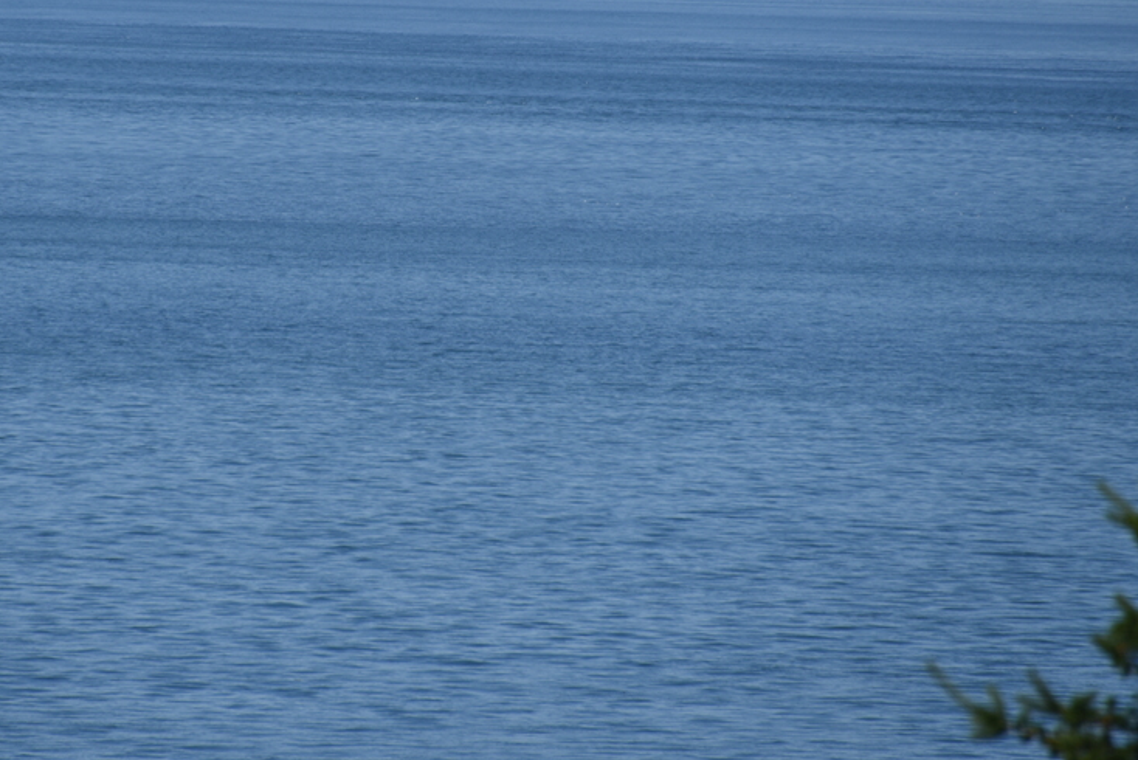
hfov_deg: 3.9
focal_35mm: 523
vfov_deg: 2.6
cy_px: 222
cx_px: 366
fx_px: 16538
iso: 100
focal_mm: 300
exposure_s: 1/640
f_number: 7.1
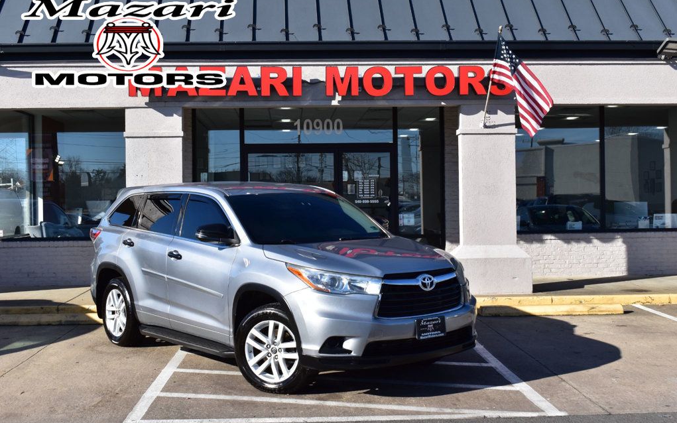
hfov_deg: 42.2
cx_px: 339
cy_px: 208
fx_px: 877
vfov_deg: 27.1
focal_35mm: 48
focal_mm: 31
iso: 400
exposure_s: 1/500
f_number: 11
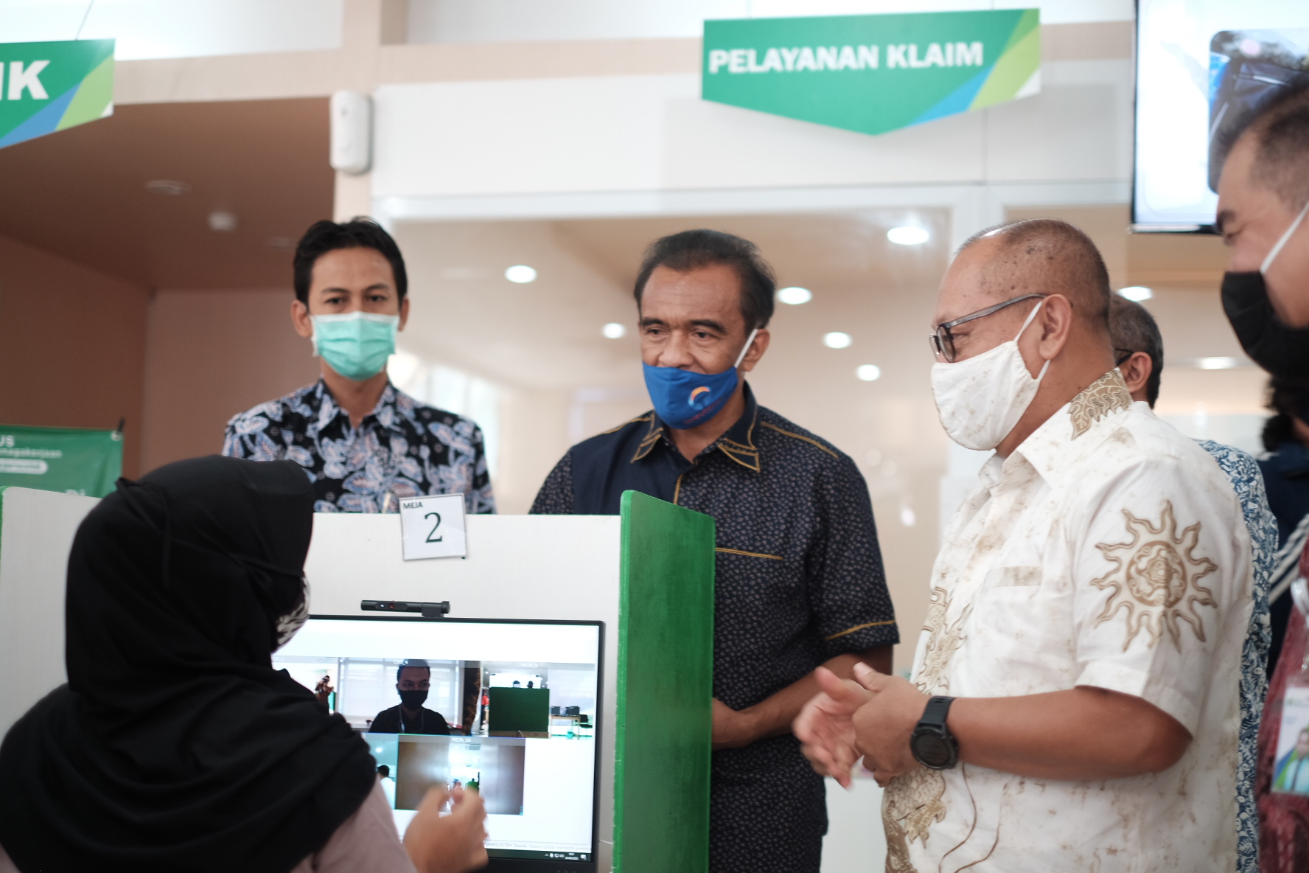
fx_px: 1927
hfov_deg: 37.5
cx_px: 654
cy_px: 436
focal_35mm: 53
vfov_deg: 25.5
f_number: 1.4
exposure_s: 1/80
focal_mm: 35
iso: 250
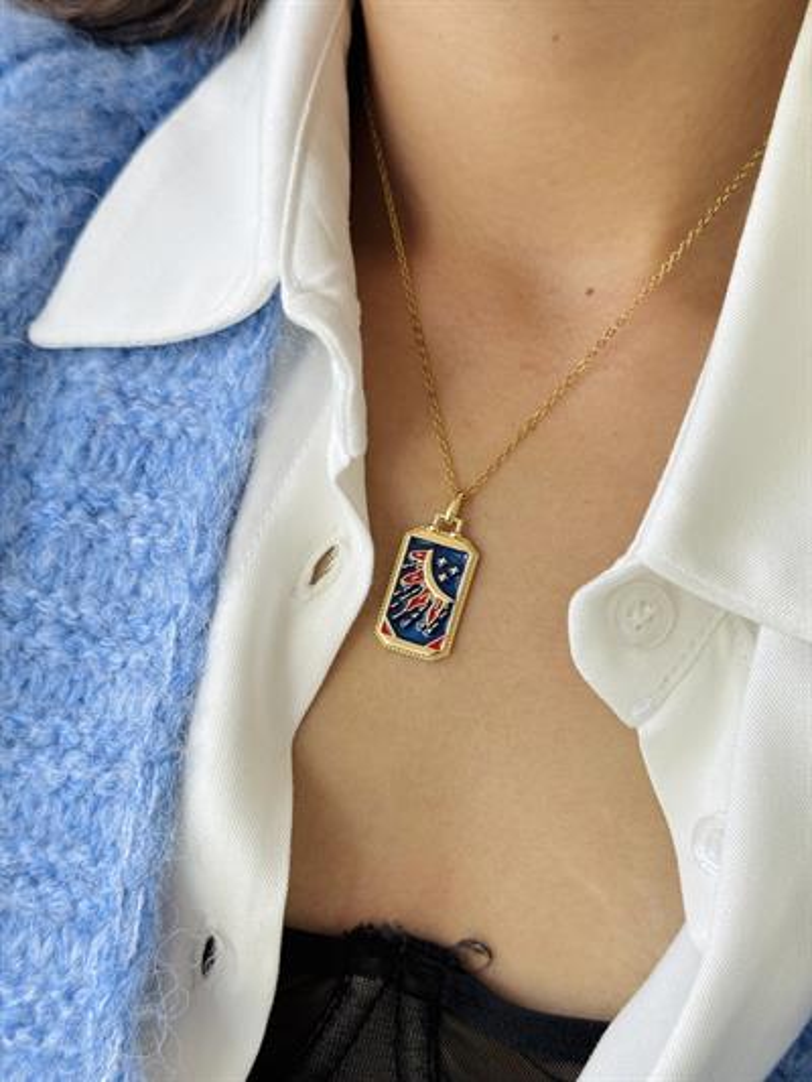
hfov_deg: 30.3
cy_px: 541
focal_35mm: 48
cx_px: 406
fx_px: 1501
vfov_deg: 39.6
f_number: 1.78
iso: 80
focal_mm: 6.76
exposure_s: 1/121
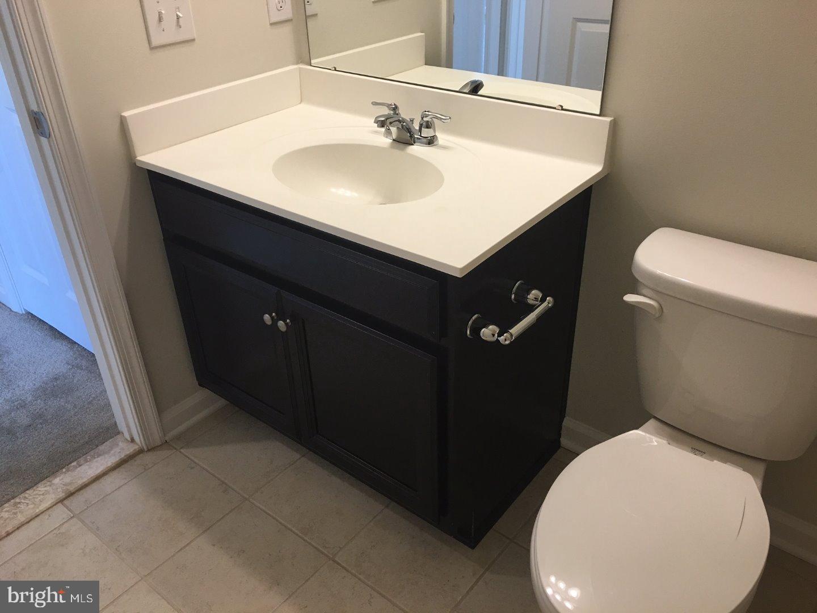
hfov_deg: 61.7
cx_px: 408
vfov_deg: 48.2
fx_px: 684
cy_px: 306
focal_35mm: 29
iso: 40
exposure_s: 1/30
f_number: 2.2
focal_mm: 4.15
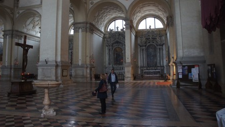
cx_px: 110
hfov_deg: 66.1
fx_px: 173
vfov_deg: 40.0
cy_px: 51
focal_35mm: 29
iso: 3200
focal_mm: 18
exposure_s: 1/30
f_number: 3.5
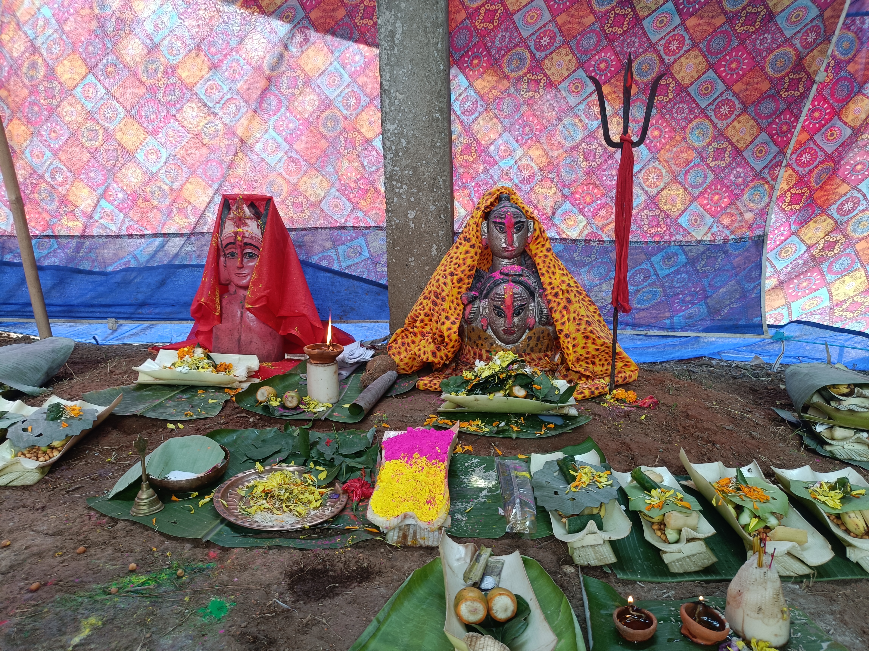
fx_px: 628
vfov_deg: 54.9
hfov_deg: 69.4
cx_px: 434
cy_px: 326
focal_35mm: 25
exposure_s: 1/50
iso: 200
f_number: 1.7
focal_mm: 4.7
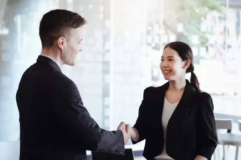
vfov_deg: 16.8
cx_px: 120
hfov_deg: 25.1
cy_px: 80
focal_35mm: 81
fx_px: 542
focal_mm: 54.1
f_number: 2.8
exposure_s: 1/200
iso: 1250
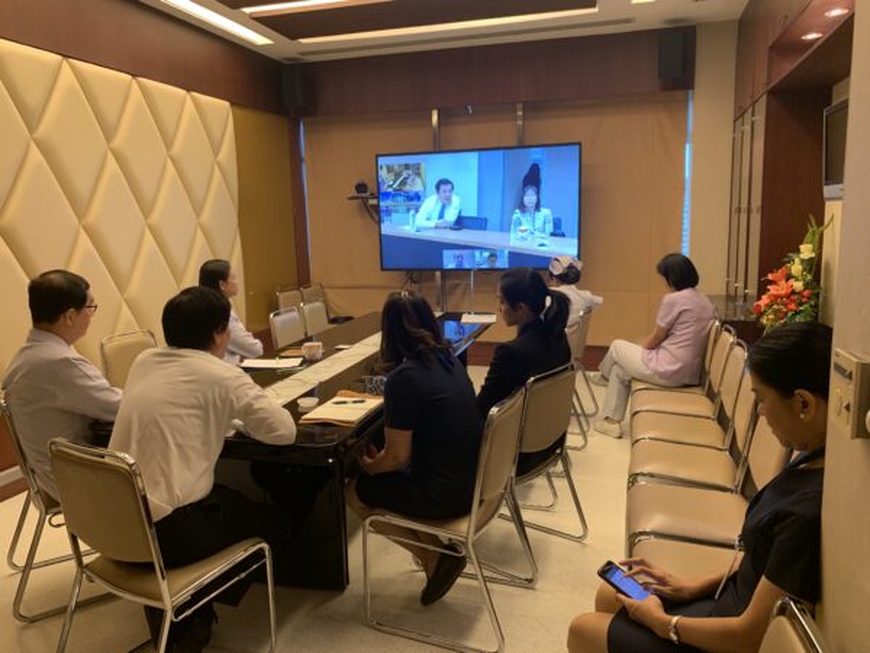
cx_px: 435
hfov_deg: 67.3
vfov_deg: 53.1
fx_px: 653
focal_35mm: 26
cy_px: 326
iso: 125
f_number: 1.8
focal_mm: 4.25
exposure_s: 1/50
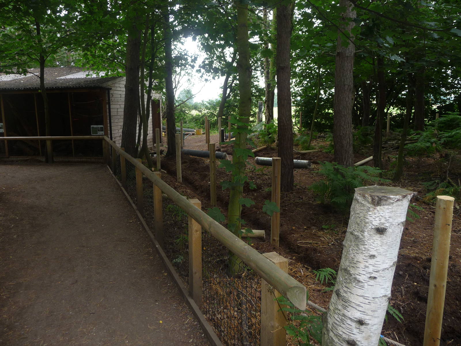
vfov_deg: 49.7
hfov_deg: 63.4
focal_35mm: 28
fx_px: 373
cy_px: 173
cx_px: 230
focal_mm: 4.7
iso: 100
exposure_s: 1/30
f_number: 3.3
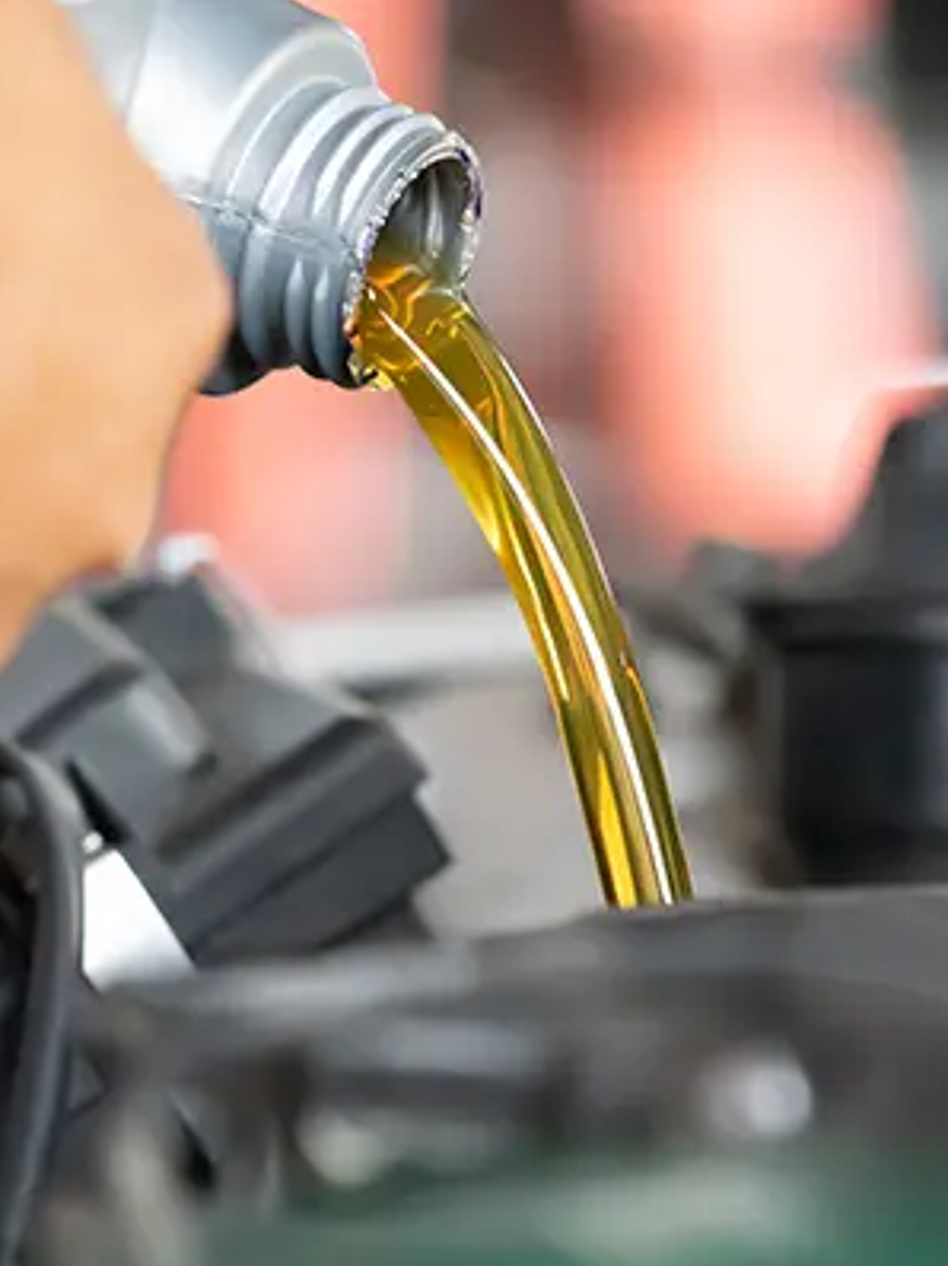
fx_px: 12721
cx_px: 569
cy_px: 633
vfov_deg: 5.7
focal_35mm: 348
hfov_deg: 4.3
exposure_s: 1/250
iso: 6400
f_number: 6.3
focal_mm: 240
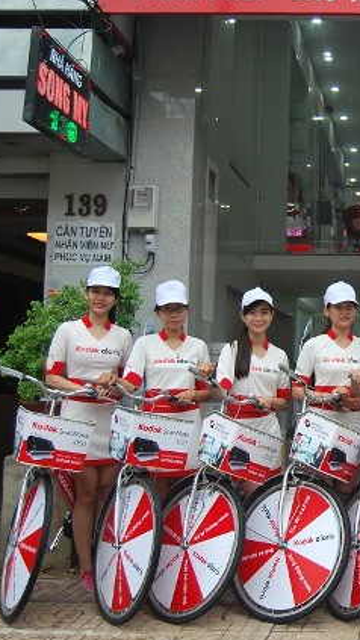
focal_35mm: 55
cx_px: 413
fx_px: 930
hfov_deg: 20.7
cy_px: 321
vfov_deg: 38.0
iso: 250
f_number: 3.8
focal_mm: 23
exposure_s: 1/60
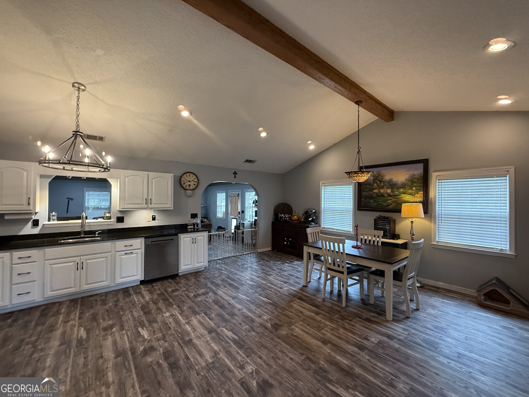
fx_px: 214
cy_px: 198
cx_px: 264
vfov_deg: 85.7
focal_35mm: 14
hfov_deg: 102.1
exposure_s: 1/120
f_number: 2.2
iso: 500
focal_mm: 2.22
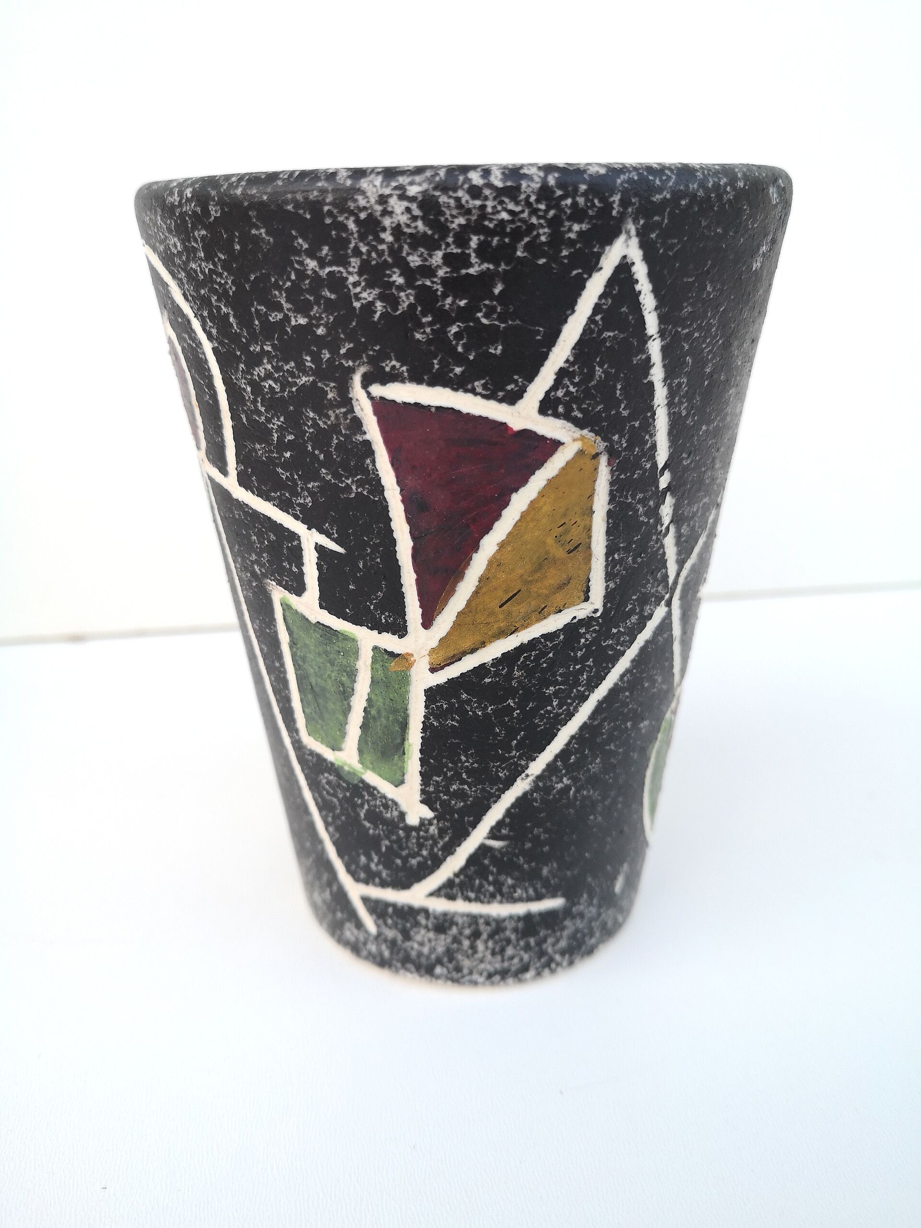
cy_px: 614
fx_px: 958
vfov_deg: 65.3
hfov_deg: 51.4
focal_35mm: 27
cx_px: 460
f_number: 1.8
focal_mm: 3.95
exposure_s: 1/100
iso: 64
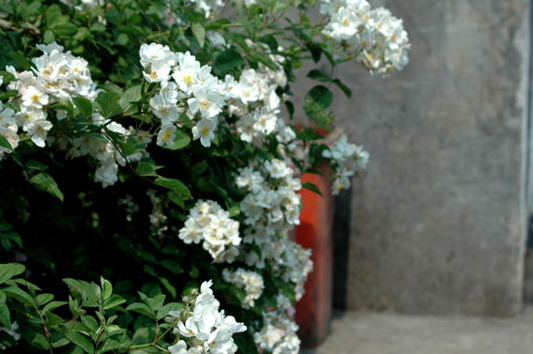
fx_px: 1124
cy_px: 175
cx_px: 262
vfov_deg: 17.9
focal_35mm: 76
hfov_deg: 26.7
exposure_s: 1/1000
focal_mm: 36
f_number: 5.6
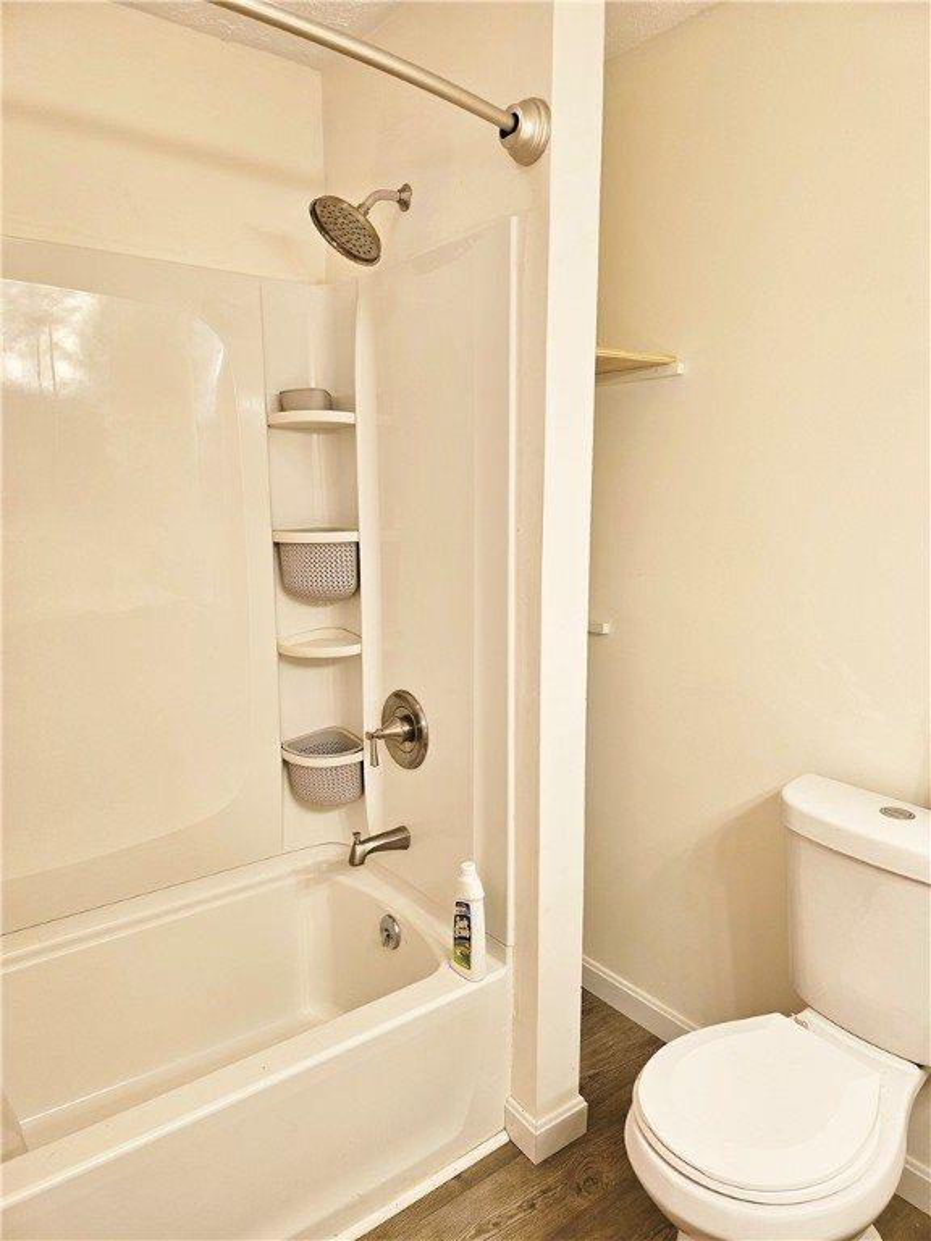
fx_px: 825
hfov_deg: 58.9
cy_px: 620
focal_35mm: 23
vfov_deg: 73.9
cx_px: 466
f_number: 1.7
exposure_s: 1/120
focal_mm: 6.3
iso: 50
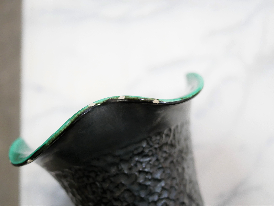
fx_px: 317
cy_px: 103
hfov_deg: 46.8
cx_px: 137
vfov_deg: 36.0
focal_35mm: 40
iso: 800
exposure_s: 1/60
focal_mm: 20
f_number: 1.7
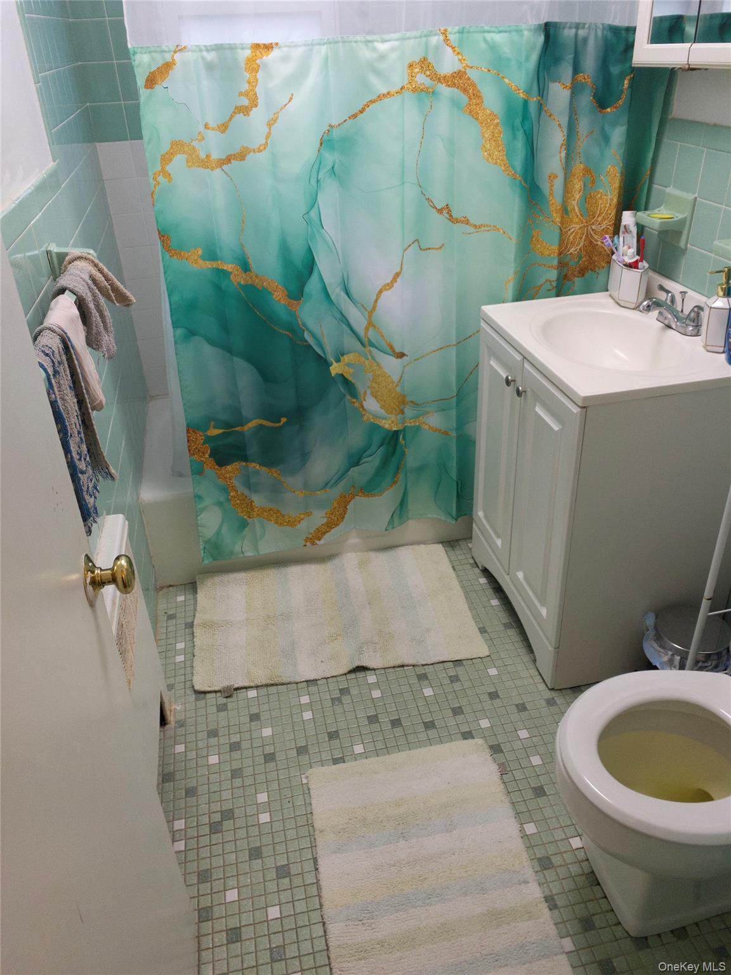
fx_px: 732
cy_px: 488
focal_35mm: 26
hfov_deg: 53.1
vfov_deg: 67.3
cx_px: 366
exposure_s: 1/60
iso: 100
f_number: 1.8
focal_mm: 4.25
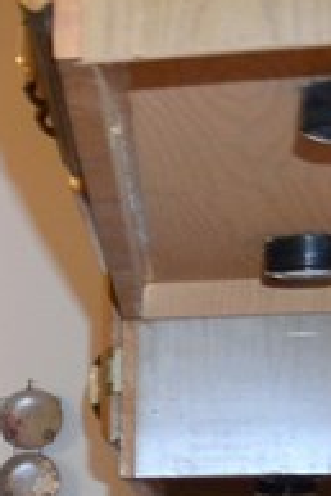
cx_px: -1014
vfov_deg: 12.9
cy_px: 711
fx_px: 2092
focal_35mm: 152
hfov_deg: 6.9
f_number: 3.5
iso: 1000
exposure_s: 1/60
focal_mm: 18
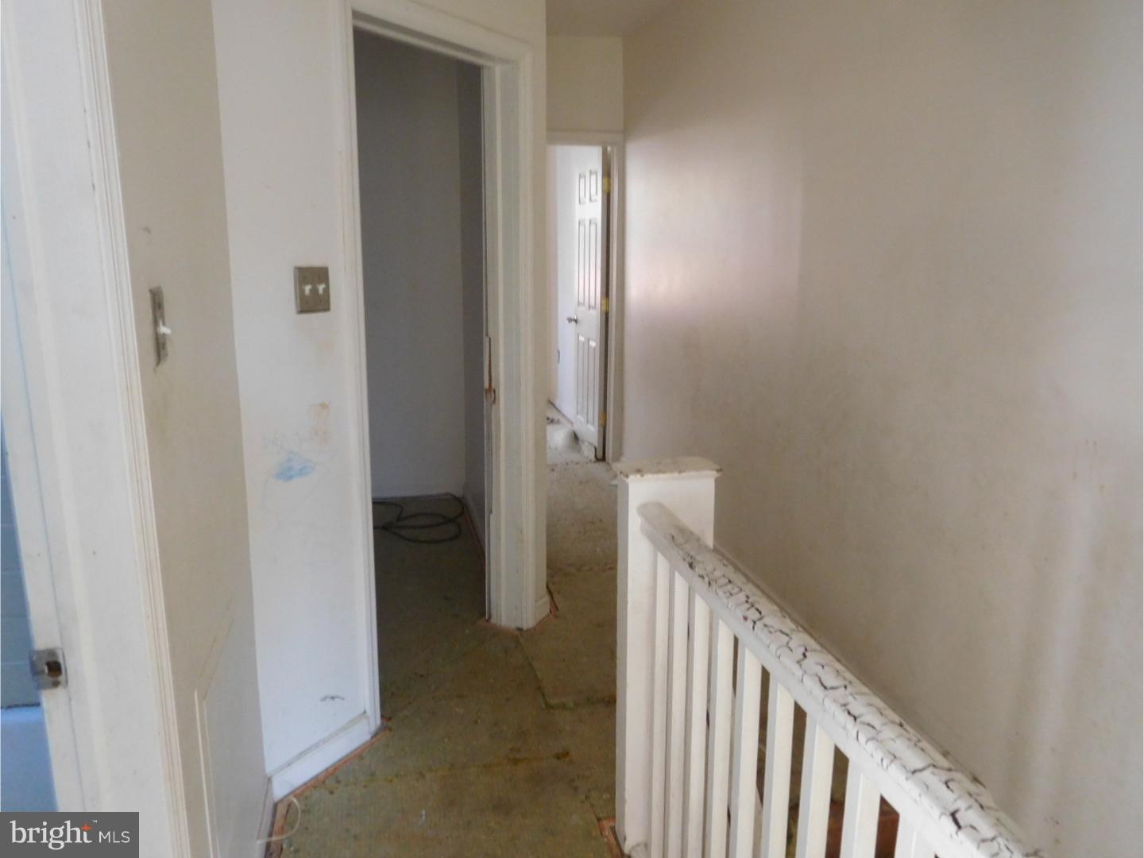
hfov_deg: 69.4
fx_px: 826
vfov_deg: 54.9
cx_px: 572
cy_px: 429
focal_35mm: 25
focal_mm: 4.5
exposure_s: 1/30
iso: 360
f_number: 3.4
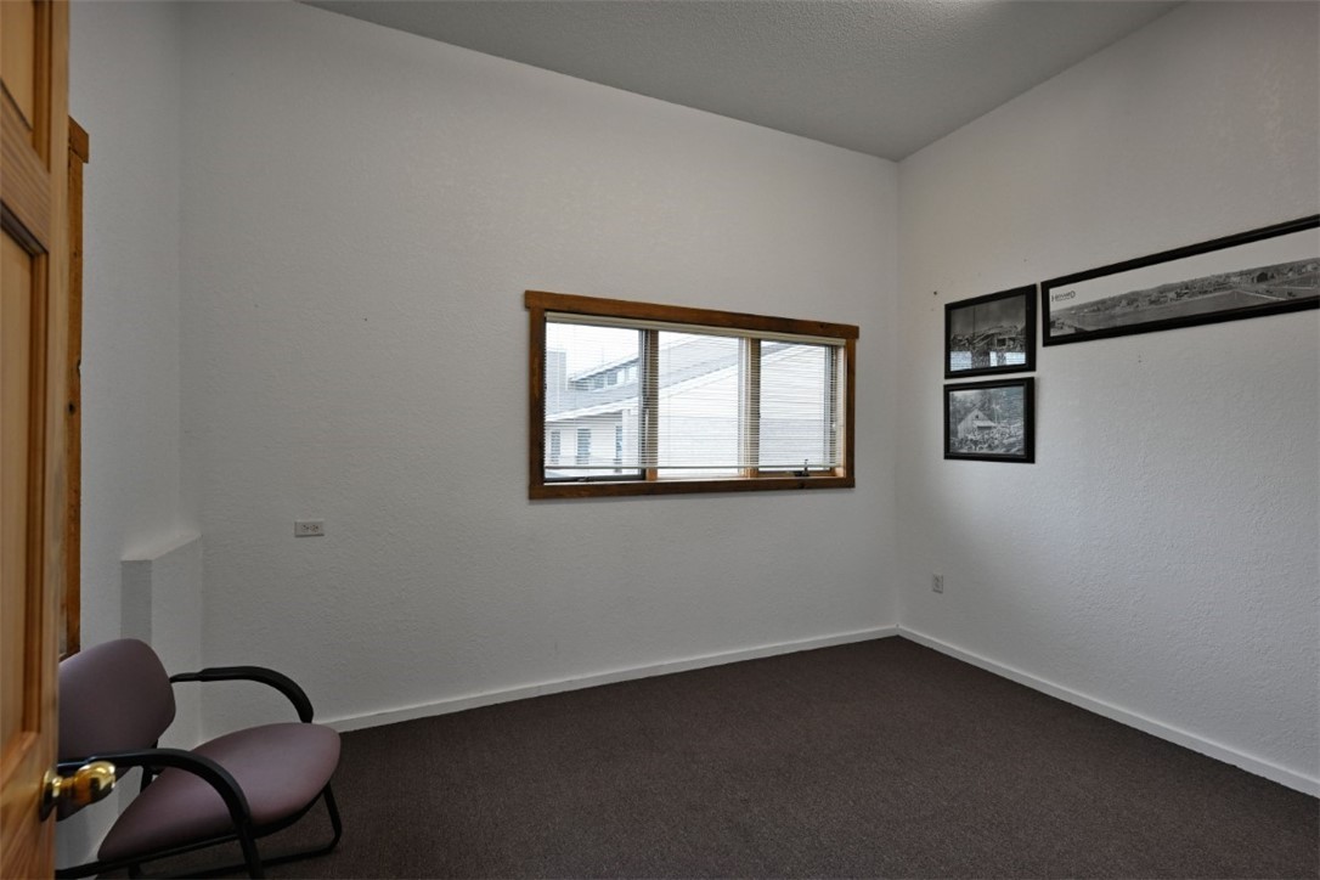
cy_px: 440
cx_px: 660
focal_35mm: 16
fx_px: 587
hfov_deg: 96.7
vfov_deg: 73.7
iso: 250
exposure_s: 1/100
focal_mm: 16
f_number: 5.6
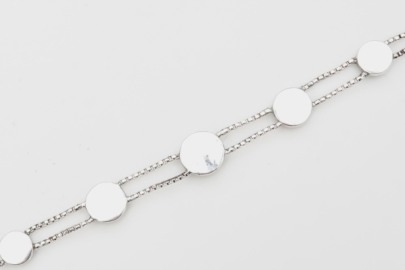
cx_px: 141
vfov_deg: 14.8
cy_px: 178
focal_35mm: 92
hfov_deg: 22.1
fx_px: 1035
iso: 640
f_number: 16
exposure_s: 1/160
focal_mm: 30
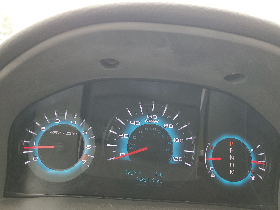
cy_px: 105
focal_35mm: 26
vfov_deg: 53.1
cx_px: 140
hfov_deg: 67.3
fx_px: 210
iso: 90
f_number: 1.5
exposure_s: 1/120
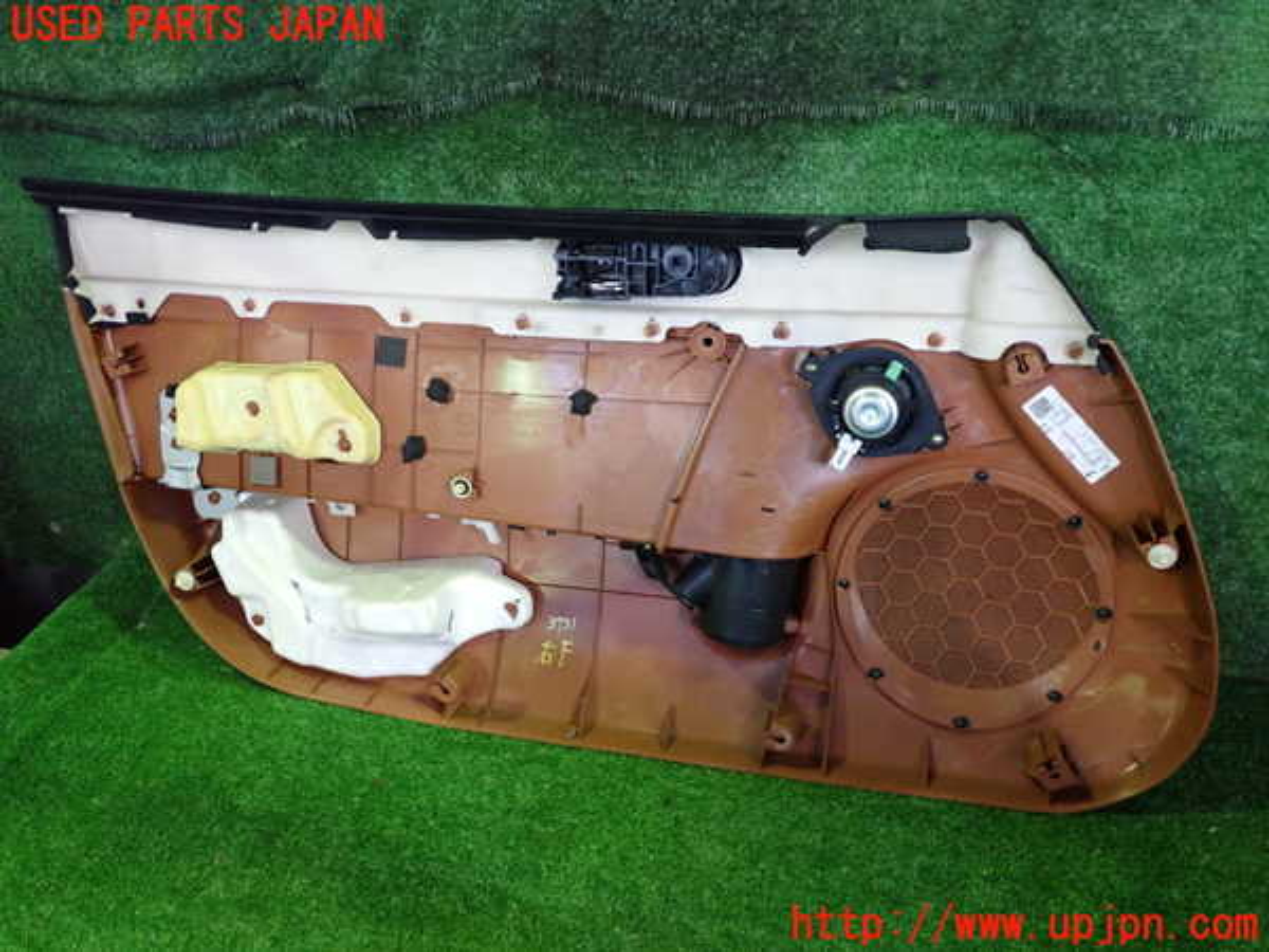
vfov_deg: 46.8
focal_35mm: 30
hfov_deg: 60.0
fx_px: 1100
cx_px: 634
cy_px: 476
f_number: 2.3
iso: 640
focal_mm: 5.4
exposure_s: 1/30
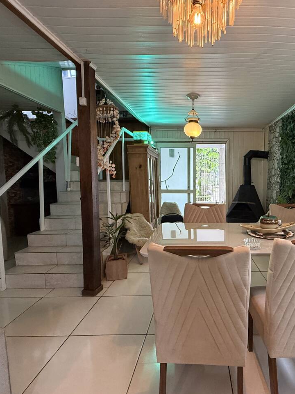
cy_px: 200
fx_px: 239
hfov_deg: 61.6
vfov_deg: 79.0
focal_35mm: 21
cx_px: 201
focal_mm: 2.22
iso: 500
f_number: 2.2
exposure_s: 1/60
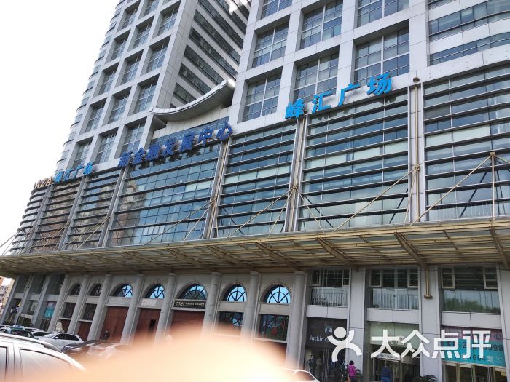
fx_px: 383
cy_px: 191
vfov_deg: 53.1
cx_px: 255
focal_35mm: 26
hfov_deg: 67.3
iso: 100
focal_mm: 3.81
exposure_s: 1/333
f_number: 2.2
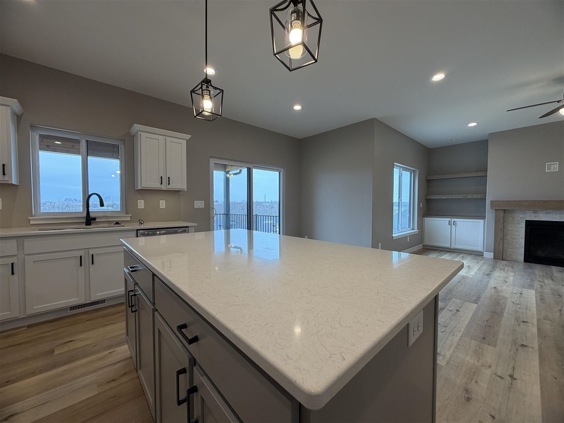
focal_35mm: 14
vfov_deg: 85.6
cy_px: 212
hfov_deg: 102.1
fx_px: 228
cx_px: 282
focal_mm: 2.22
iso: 125
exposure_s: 1/120
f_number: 2.2
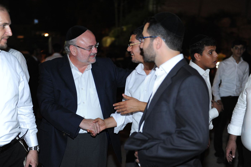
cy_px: 84
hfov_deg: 38.2
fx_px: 362
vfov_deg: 25.9
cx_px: 126
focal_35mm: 52
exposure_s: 1/125
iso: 1600
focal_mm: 52
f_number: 2.8
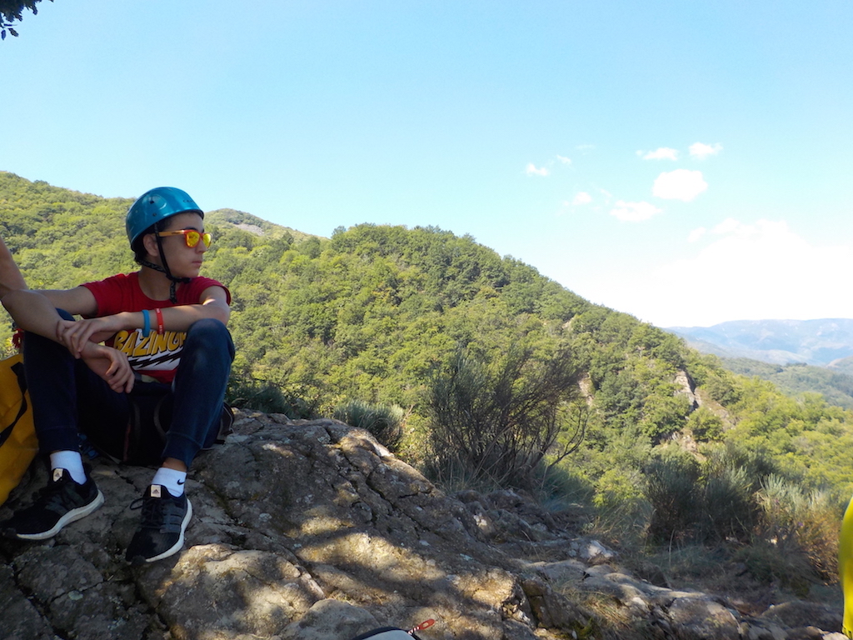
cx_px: 426
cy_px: 320
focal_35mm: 30
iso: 125
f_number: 3.3
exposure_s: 1/400
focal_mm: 4.1
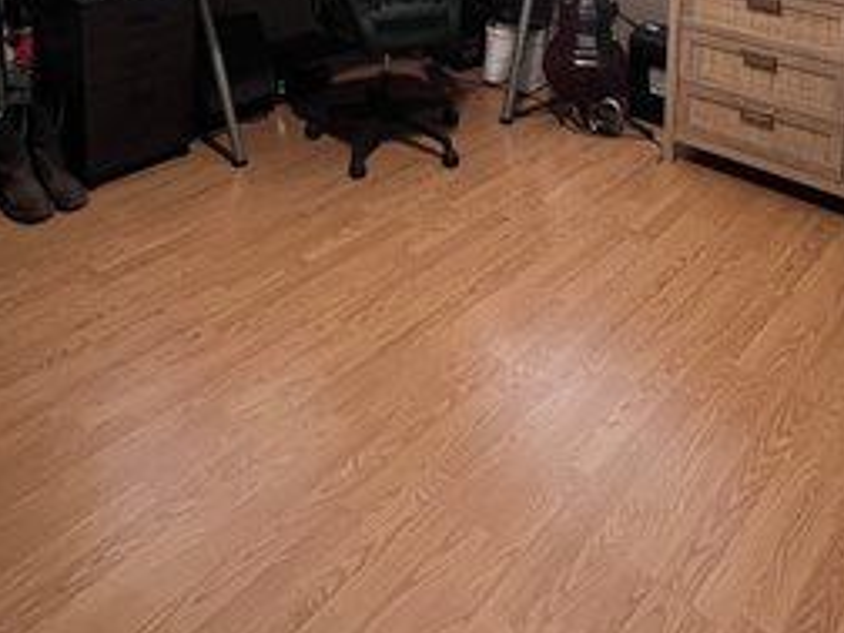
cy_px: -134
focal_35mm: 33
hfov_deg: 55.3
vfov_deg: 34.2
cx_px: 392
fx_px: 805
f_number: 1.8
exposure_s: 1/60
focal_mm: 1.57
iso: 400
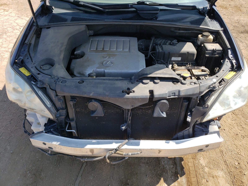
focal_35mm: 26
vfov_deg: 53.1
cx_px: 124
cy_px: 93
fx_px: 186
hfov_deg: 67.3
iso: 50
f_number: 1.5
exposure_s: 1/1250
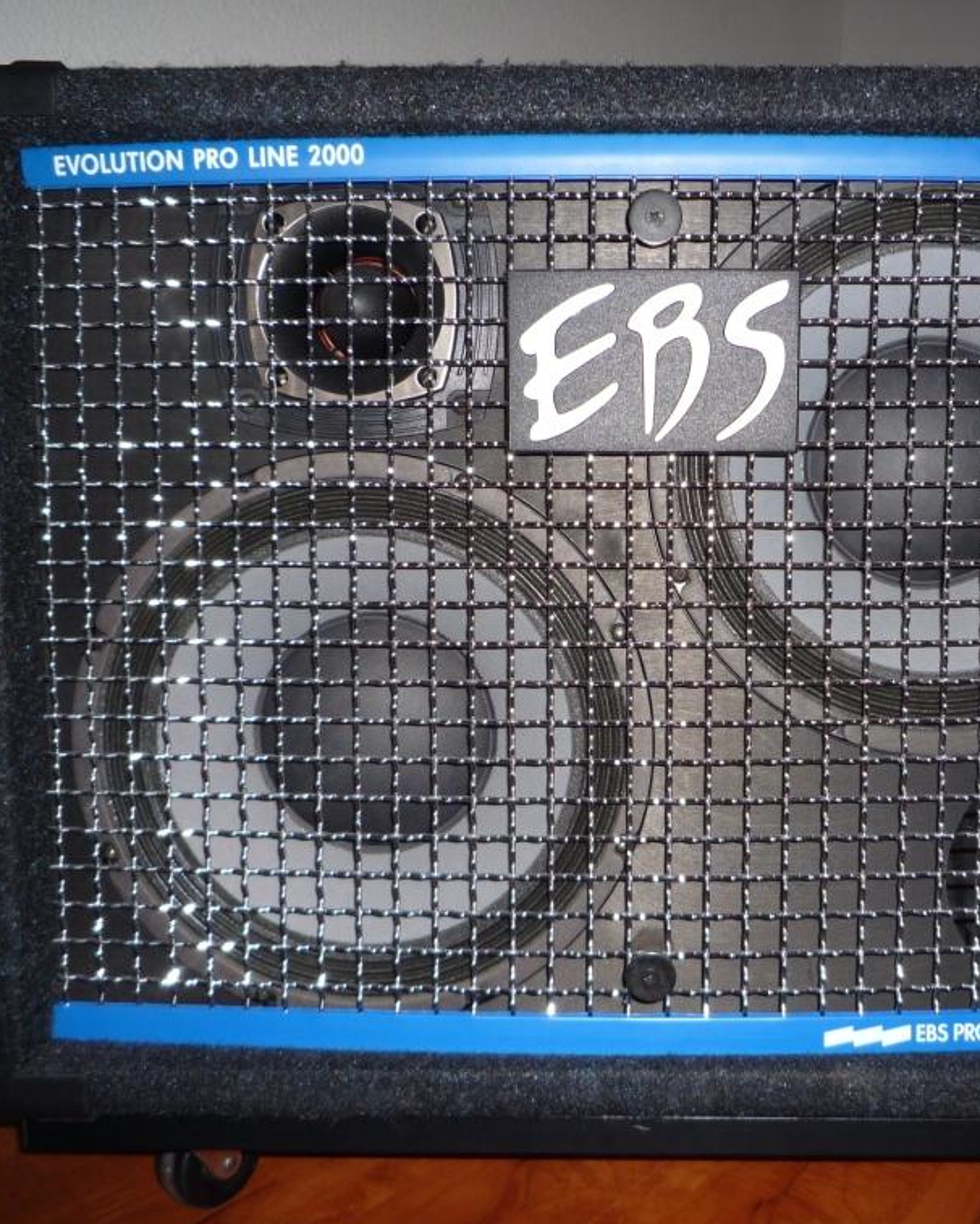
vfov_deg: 54.2
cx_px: 627
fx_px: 1196
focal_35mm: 33
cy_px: 619
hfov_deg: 44.1
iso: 100
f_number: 2.8
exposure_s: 1/30
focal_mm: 4.4
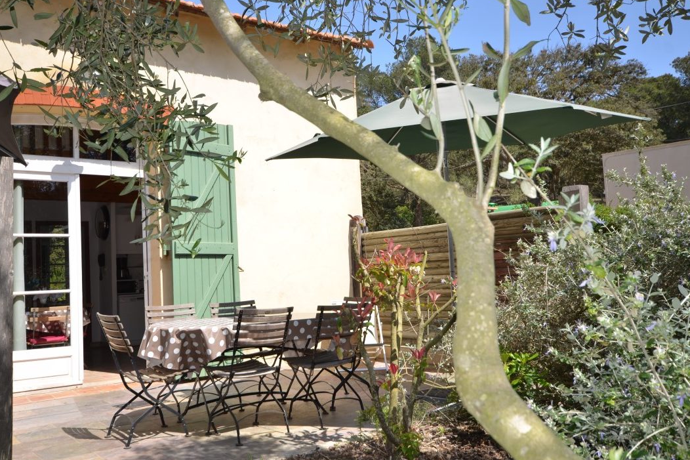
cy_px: 232
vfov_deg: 38.9
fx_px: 652
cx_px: 313
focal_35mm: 34
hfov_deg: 55.7
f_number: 5.6
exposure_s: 1/250
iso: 100
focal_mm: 20
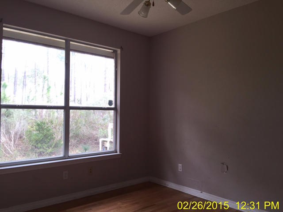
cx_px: 142
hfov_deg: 61.7
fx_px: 237
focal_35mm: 29
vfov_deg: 48.2
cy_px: 106
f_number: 2.2
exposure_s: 1/44
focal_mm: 4.15
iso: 32
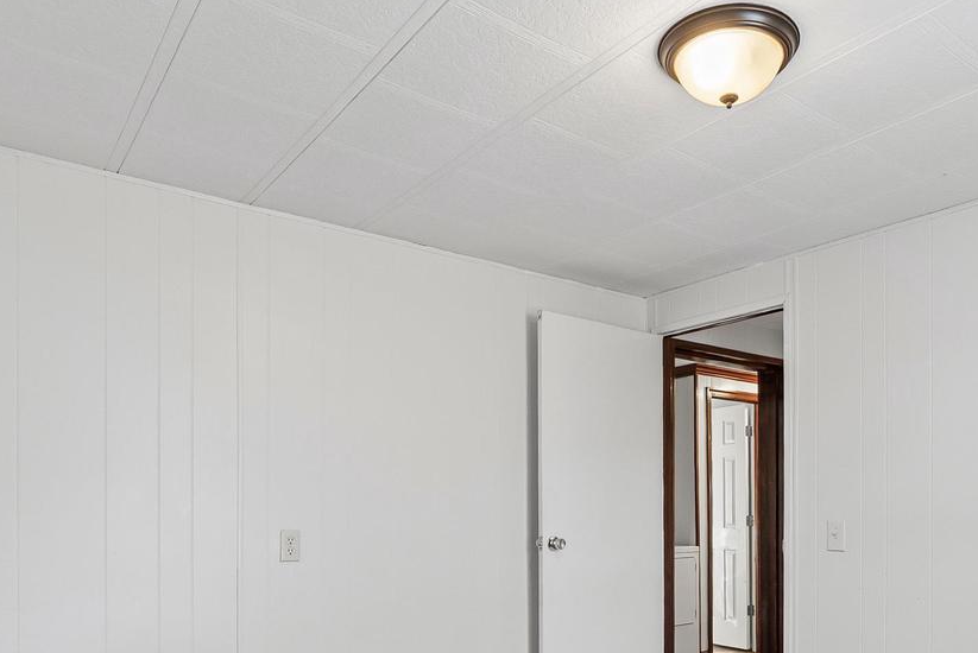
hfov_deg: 64.9
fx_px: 761
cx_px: 582
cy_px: 521
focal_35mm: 28
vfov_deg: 44.3
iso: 2000
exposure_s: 1/3
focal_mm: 16
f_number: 8
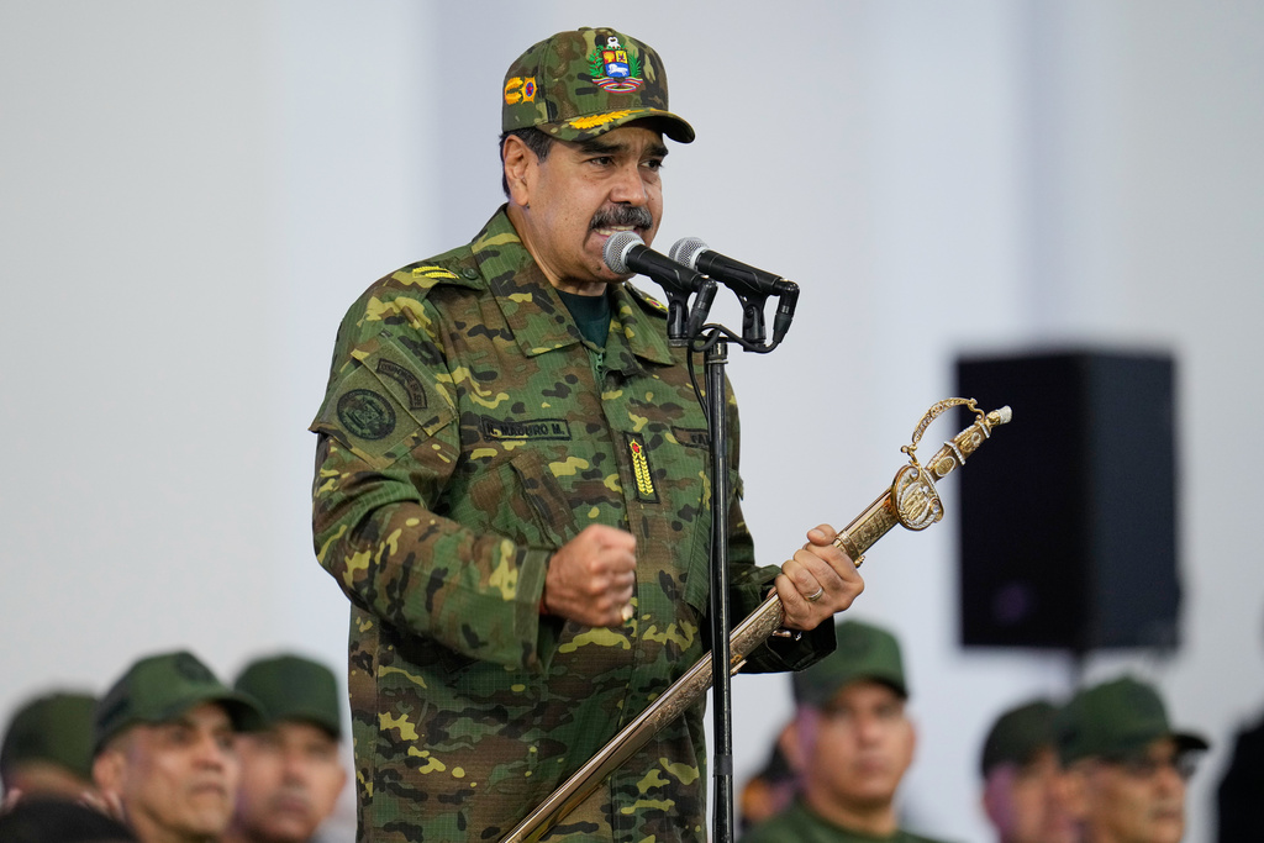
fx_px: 14045
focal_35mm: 400
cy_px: 422
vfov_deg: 3.4
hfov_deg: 5.2
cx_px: 632
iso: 2000
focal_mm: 400
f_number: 2.8
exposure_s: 1/640
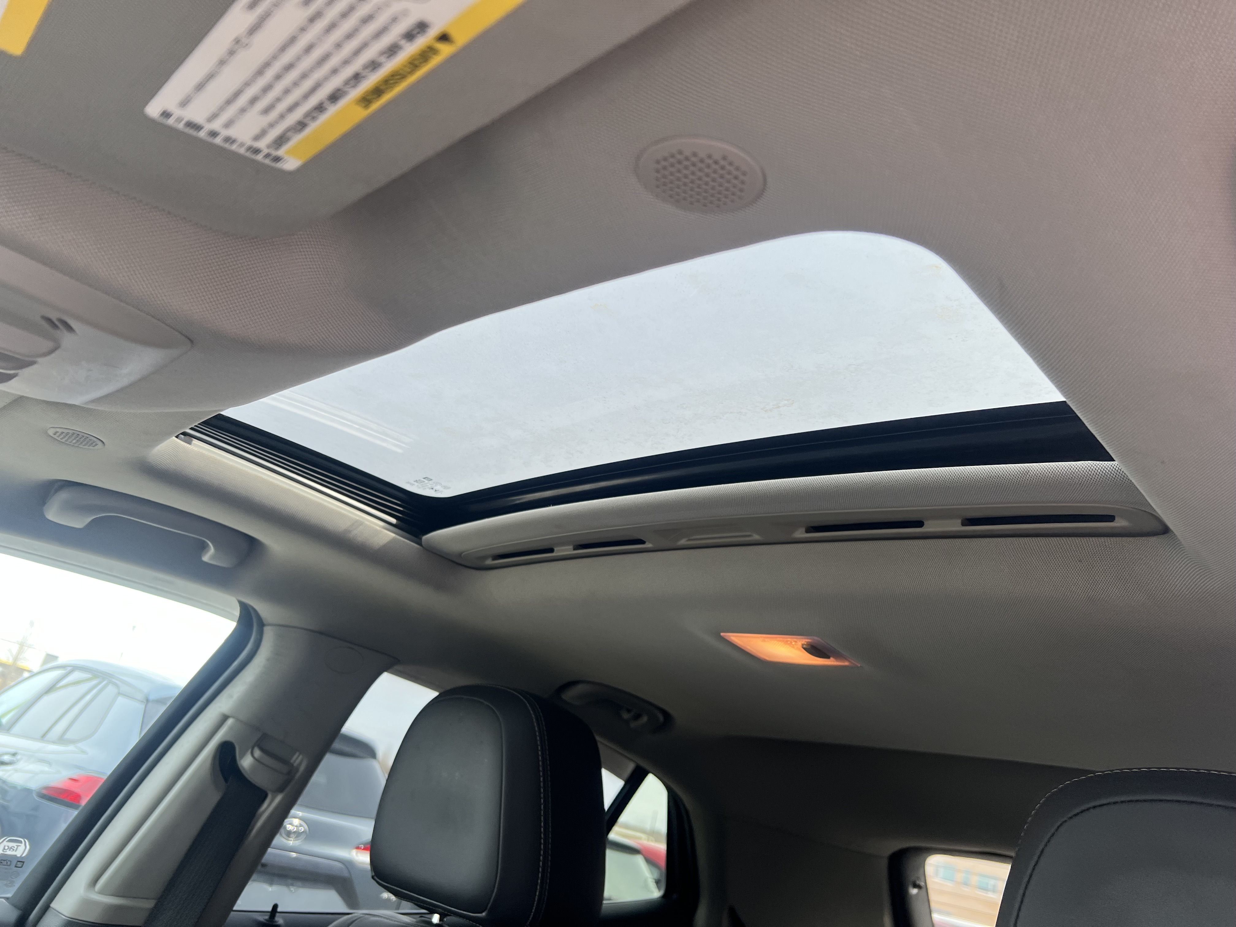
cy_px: 464
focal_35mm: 26
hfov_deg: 67.3
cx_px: 618
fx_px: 928
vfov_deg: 53.1
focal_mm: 5.7
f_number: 1.5
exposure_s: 1/267
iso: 40
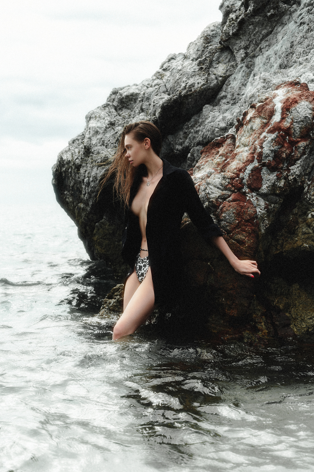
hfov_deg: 26.5
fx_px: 667
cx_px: 157
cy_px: 236
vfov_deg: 38.9
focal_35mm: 51
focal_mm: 50
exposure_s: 1/500
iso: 125
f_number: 5.6
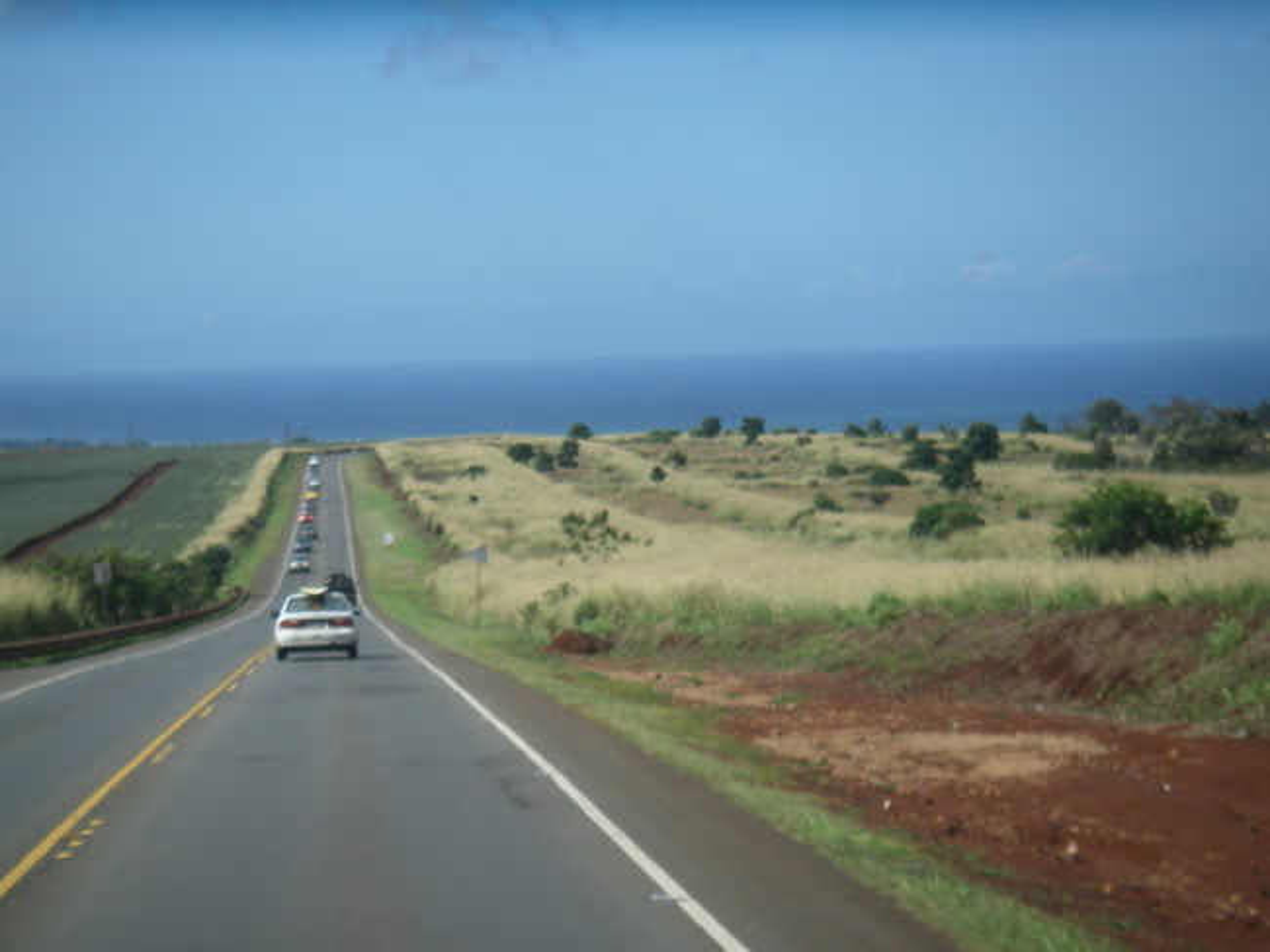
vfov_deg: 13.0
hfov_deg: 17.3
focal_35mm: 114
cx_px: 635
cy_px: 476
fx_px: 4181
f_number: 4
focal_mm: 18.9
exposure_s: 1/800
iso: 80
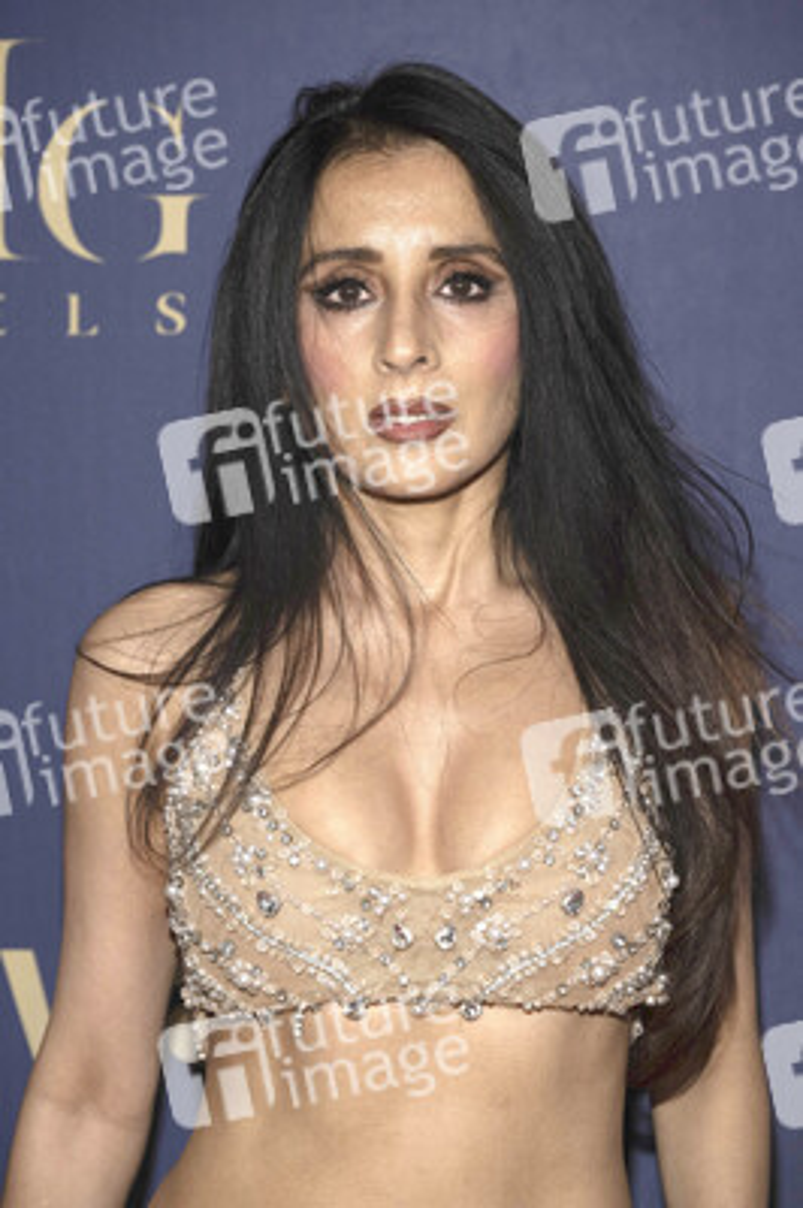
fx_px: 3251
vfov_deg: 21.0
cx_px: 402
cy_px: 604
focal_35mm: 97
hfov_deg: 14.1
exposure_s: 1/200
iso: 800
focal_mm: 97
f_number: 5.6
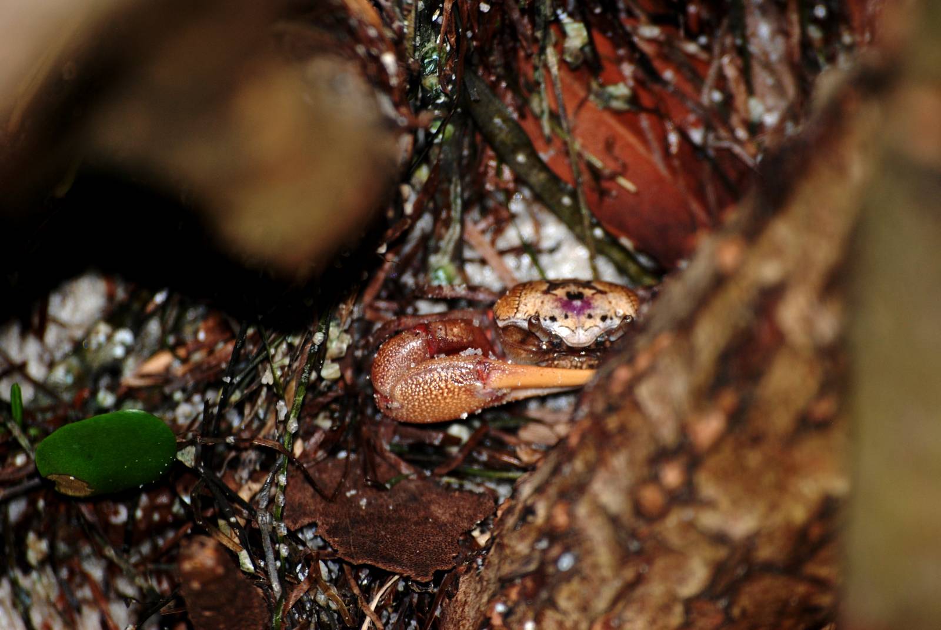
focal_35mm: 450
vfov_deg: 3.1
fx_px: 11776
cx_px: 470
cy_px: 315
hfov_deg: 4.6
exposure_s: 1/160
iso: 400
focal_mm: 300
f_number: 5.6
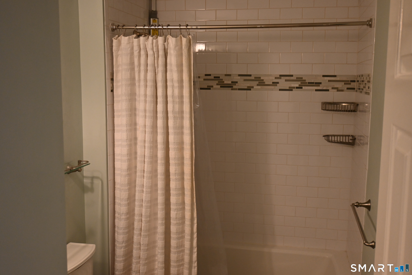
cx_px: 206
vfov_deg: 34.2
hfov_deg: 49.6
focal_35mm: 39
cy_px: 138
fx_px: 446
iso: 1100
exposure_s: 1/40
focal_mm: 26
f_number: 4.5
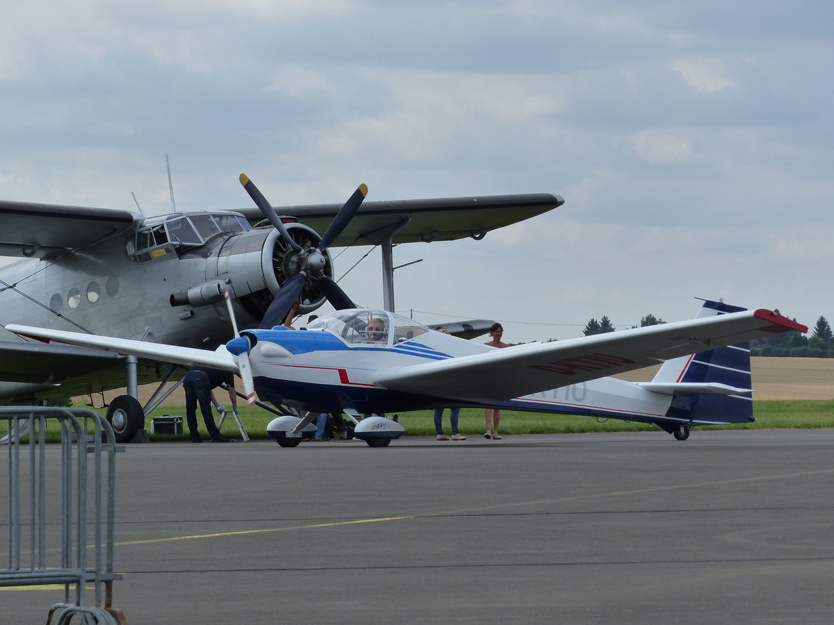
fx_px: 4554
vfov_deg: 7.9
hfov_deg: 10.5
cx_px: 417
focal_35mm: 189
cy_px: 312
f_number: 4
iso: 160
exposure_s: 1/1300
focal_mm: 34
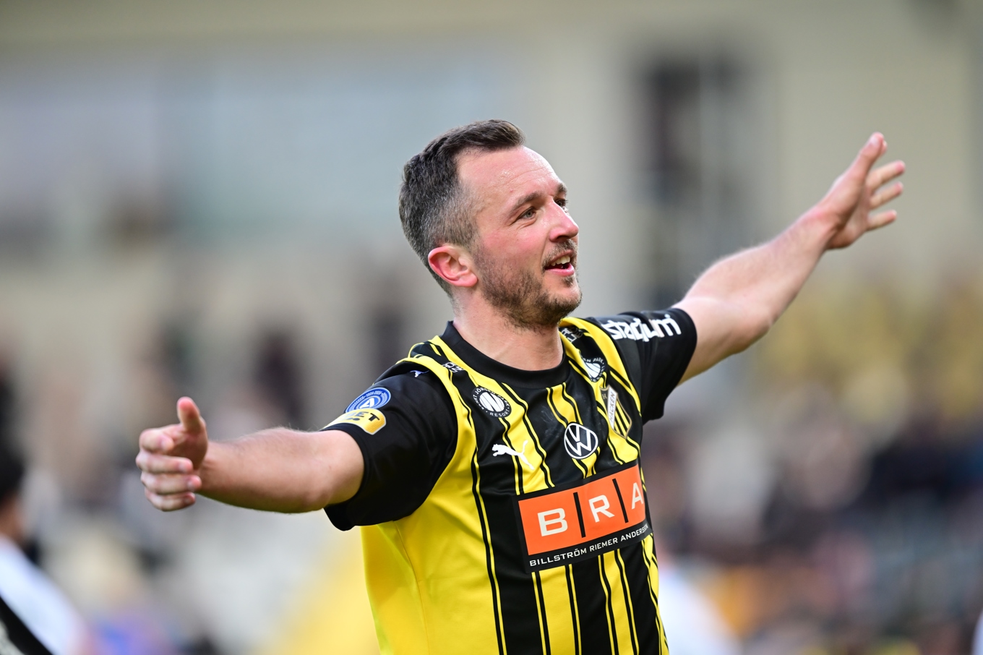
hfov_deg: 5.2
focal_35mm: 400
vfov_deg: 3.4
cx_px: 492
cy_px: 328
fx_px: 10919
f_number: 2.8
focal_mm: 400
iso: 900
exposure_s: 1/1600
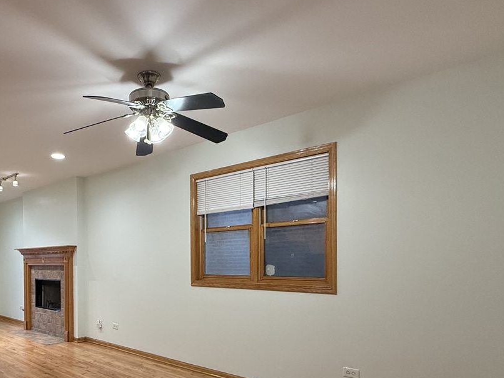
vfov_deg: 53.2
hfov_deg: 67.1
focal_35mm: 25
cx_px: 159
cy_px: 269
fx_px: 364
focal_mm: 2.22
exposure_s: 1/120
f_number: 2.2
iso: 250
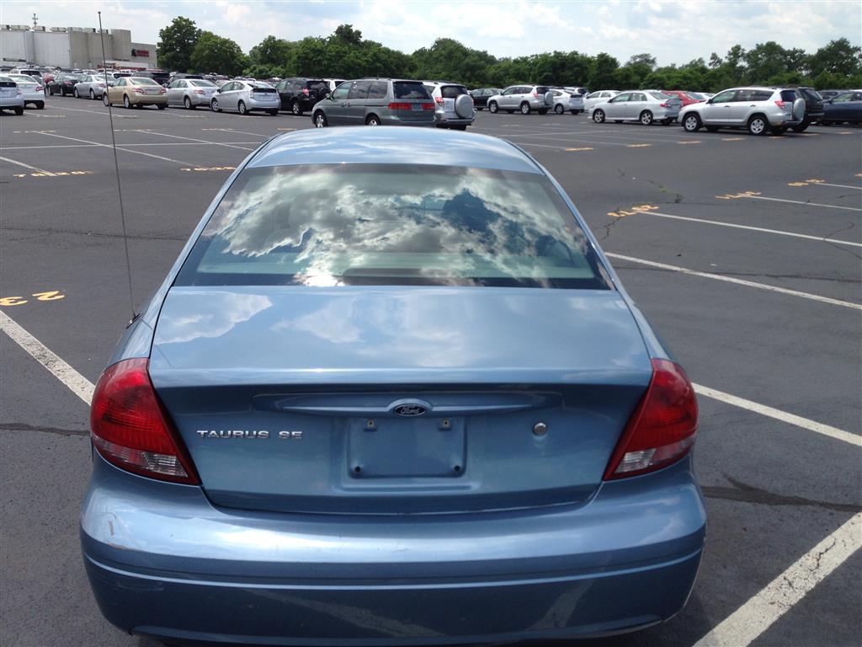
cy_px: 324
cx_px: 431
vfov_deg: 42.9
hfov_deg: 55.4
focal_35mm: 33
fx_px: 822
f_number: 2.4
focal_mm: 4.13
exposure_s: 1/1178
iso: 50
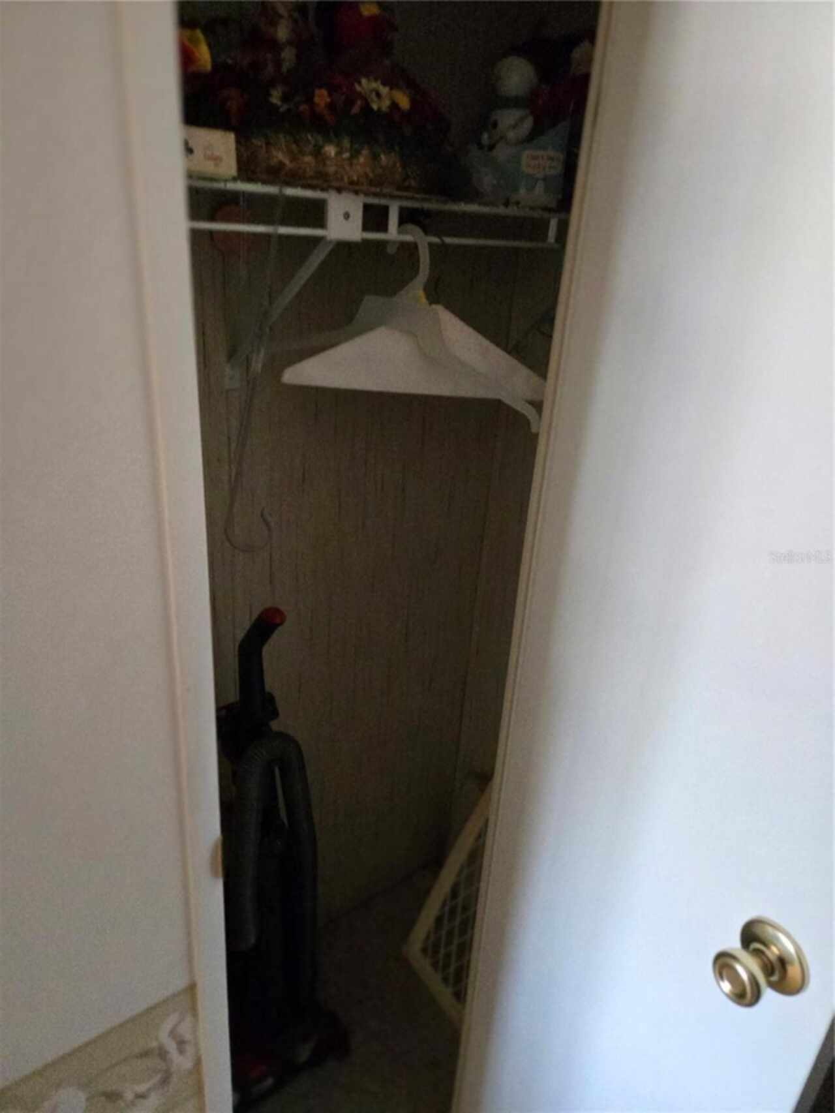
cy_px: 556
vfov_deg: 73.9
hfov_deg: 58.9
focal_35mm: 23
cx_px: 418
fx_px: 740
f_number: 1.8
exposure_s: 1/60
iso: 1600
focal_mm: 5.4
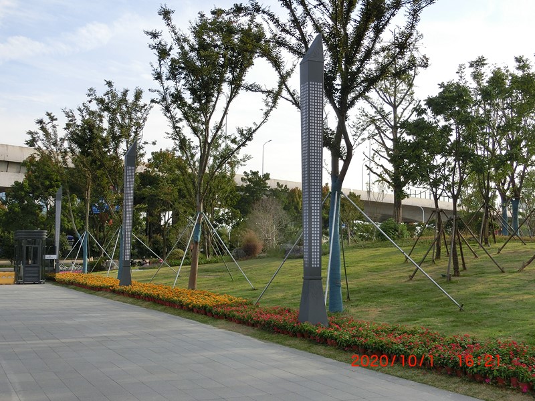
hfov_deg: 42.1
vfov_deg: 32.2
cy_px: 200
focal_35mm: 45
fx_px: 695
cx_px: 268
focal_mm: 8
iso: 80
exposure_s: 1/400
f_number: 4.4
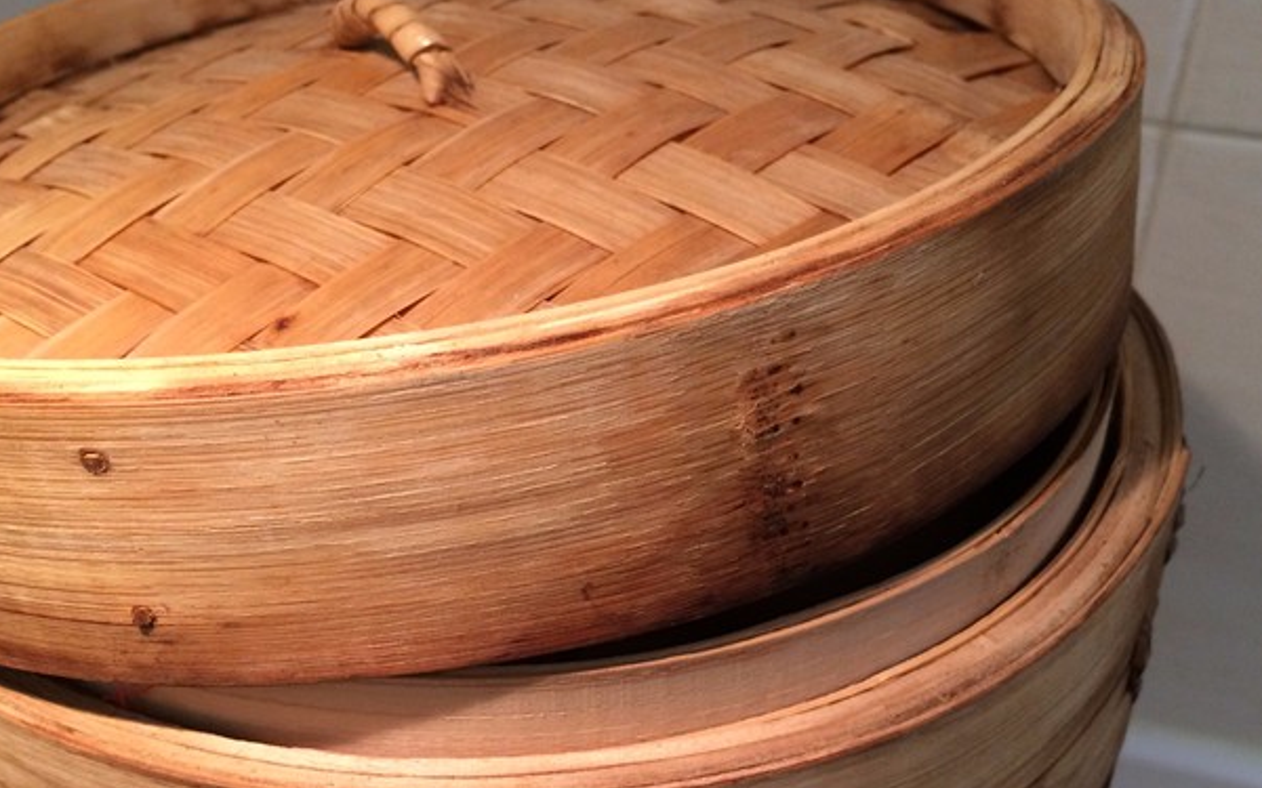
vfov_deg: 30.9
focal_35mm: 41
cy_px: 546
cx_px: 620
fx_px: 1410
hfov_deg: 48.2
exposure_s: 1/33
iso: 80
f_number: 2.2
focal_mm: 4.15
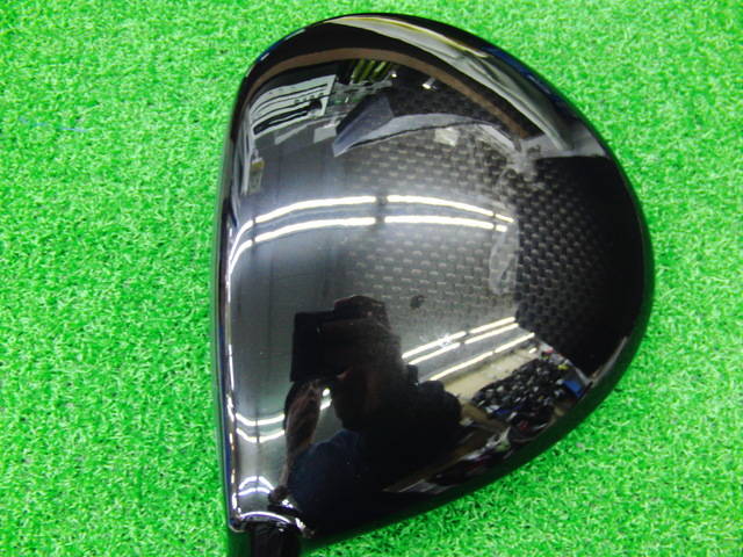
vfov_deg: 38.7
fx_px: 794
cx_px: 372
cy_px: 278
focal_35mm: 37
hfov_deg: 50.1
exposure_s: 1/13
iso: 400
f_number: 3.6
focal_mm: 6.42
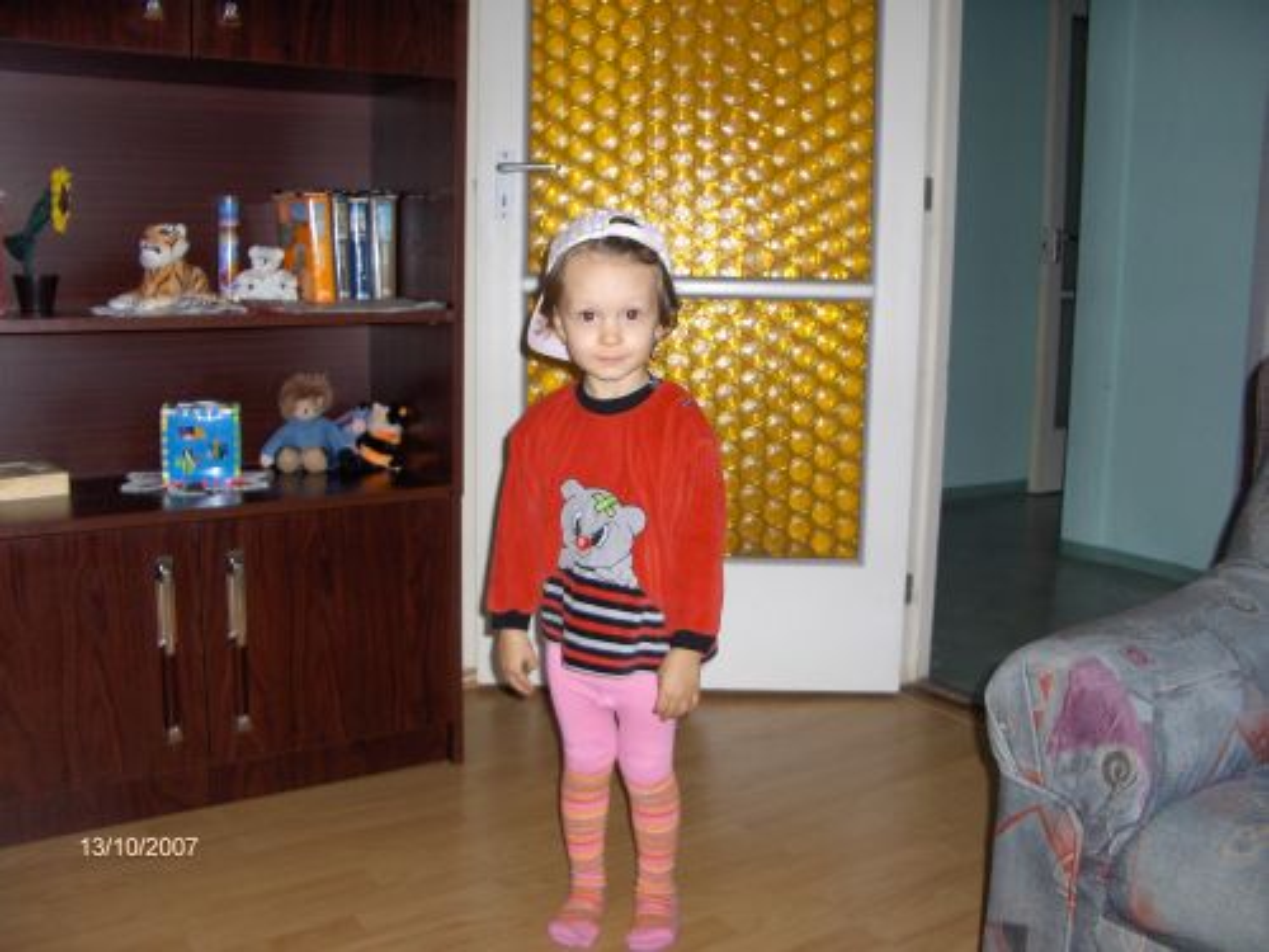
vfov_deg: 40.7
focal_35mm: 35
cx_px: 634
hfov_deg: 52.6
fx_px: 1283
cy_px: 476
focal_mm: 5.8
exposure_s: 1/60
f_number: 2.6
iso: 100
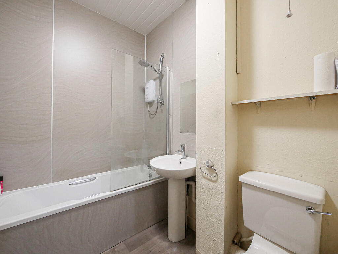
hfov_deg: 102.1
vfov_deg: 85.7
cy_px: 127
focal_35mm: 14
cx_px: 169
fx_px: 137
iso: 1600
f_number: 4
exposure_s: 1/60
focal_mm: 7
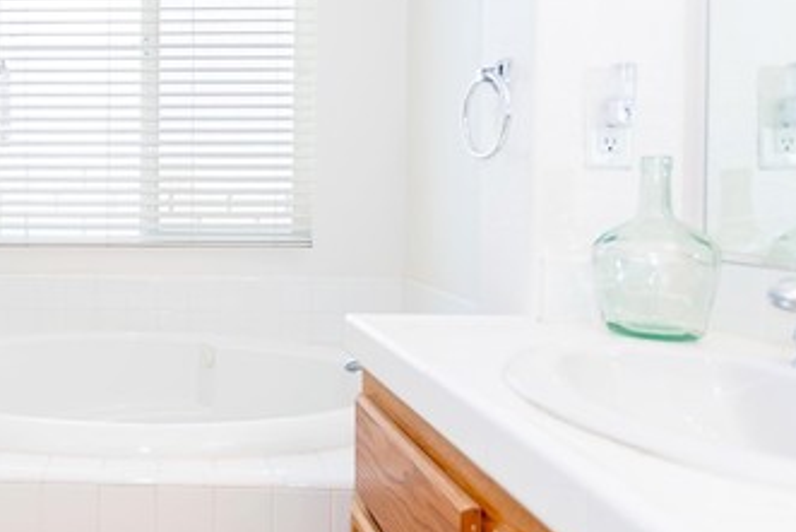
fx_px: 641
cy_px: 189
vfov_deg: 44.5
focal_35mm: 29
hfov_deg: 57.3
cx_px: 125
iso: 200
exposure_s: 1/250
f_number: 3.5
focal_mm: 10
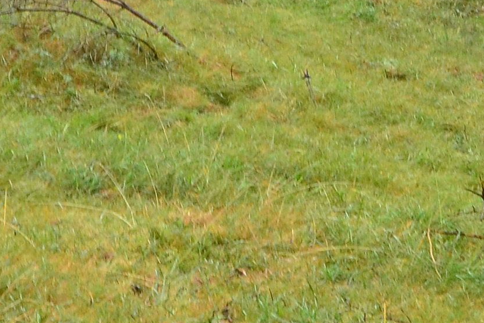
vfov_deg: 9.0
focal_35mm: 150
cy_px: -143
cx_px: 279
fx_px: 2017
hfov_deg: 13.7
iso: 800
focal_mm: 18
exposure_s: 1/60
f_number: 7.1
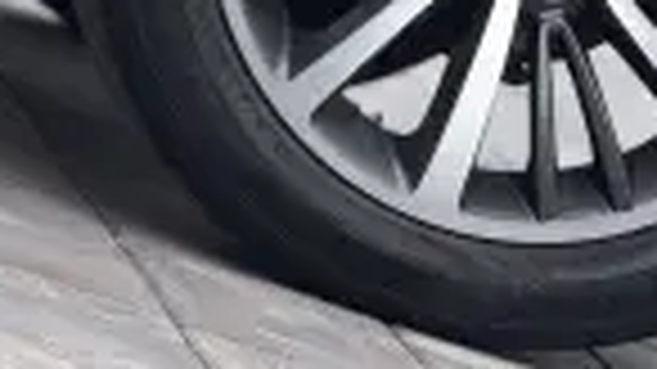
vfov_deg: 3.8
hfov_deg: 6.7
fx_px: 5608
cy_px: -104
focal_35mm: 322
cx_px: 580
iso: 500
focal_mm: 15.66
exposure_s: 1/60
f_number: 2.8
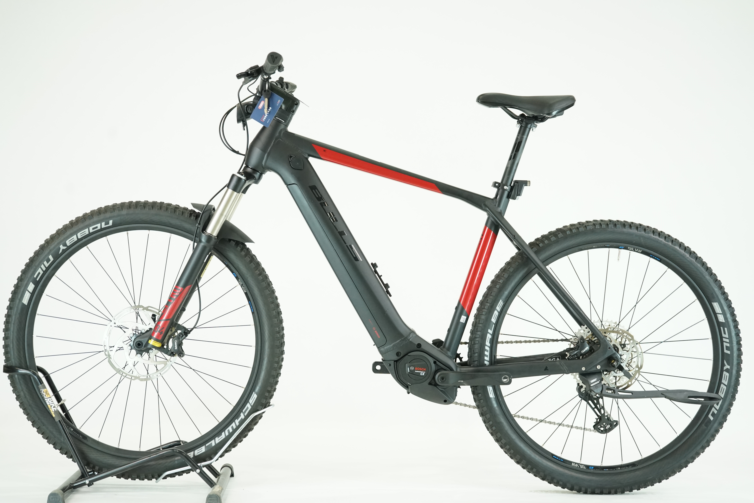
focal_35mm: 52
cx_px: 377
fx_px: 1089
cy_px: 252
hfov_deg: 38.2
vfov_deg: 26.0
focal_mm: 52
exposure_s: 1/200
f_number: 5
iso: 2000
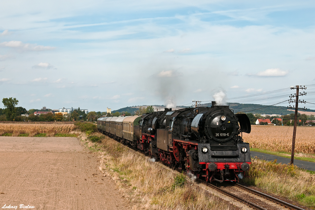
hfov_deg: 24.6
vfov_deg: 16.6
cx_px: 158
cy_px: 105
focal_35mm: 82
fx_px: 722
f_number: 8
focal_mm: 55
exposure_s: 1/800
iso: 200
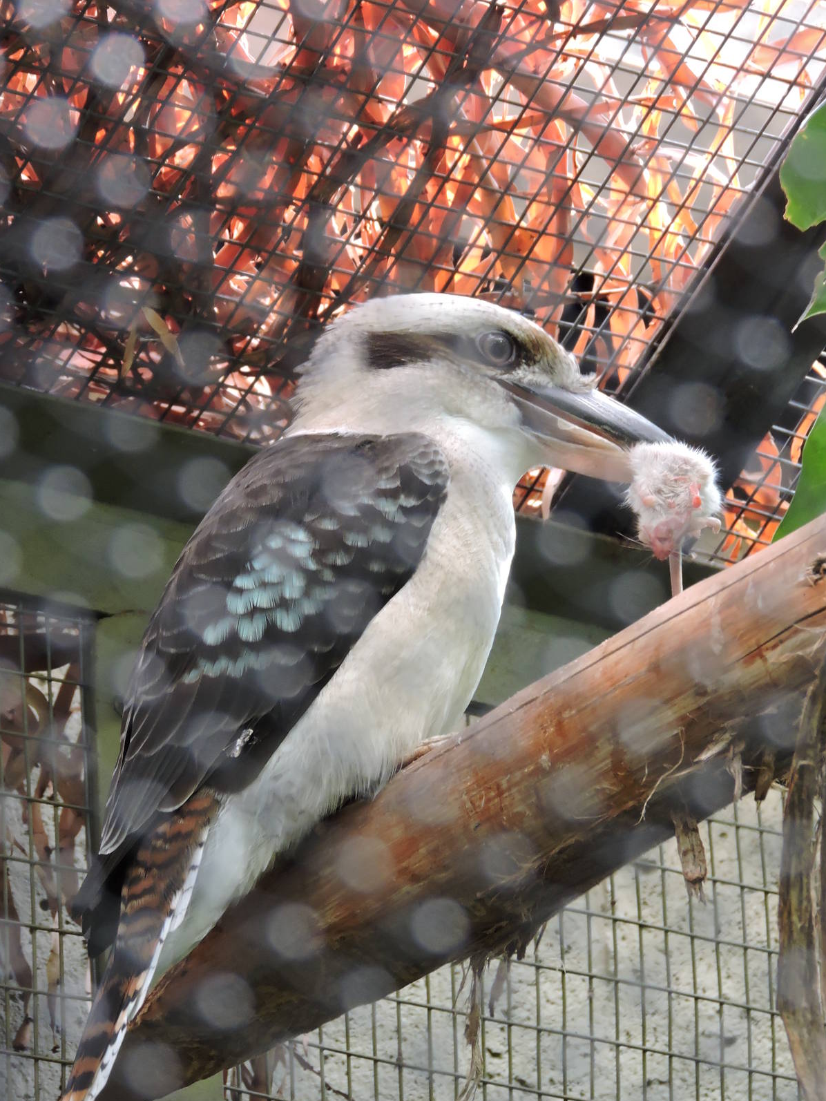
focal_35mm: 276
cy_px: 552
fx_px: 8779
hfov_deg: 5.4
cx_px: 414
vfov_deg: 7.2
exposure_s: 1/50
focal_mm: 49.1
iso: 450
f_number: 4.7
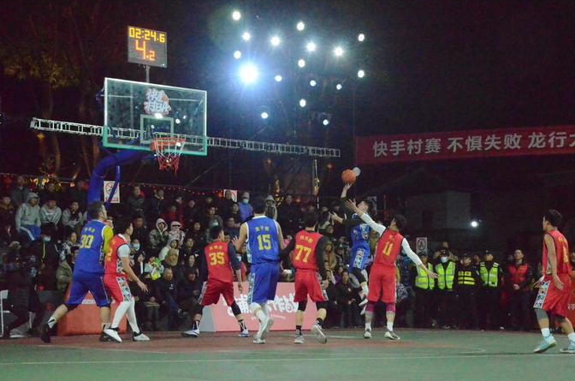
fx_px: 1195
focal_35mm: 75
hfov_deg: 27.0
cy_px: 193
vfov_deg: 18.1
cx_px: 293
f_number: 5.6
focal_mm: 48
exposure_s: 1/800
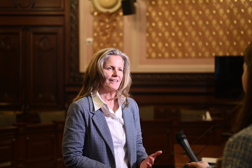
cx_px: 126
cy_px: 84
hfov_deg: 28.8
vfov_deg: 19.5
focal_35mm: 70
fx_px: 490
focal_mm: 70
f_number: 2.8
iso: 2500
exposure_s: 1/250
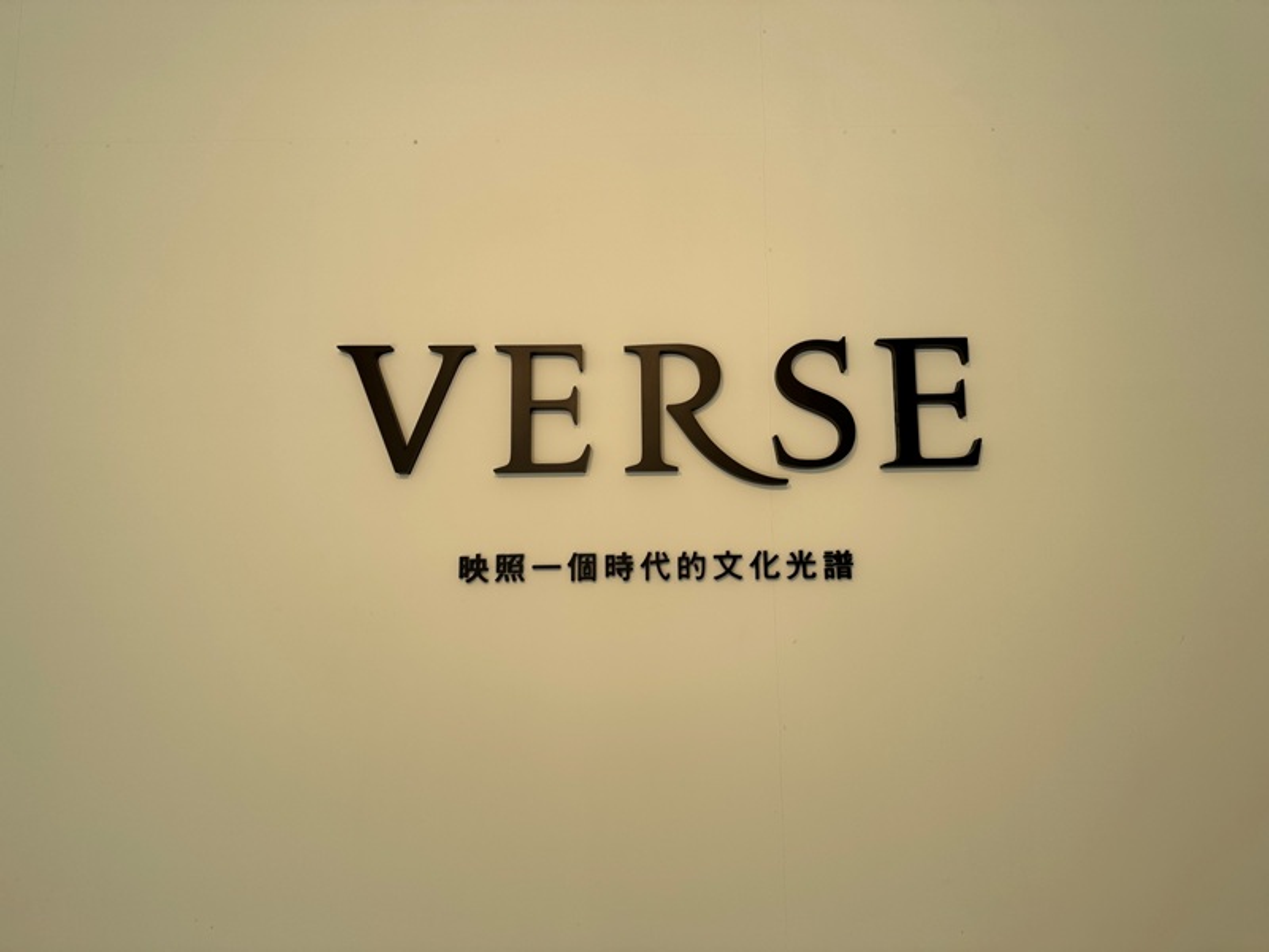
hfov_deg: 71.6
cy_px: 476
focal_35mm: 24
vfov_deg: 56.8
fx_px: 880
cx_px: 634
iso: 80
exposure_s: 1/446
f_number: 1.78
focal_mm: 6.86
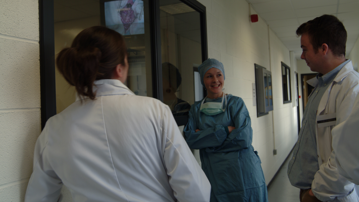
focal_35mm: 35
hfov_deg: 56.6
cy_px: 89
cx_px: 179
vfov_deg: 33.7
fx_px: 333
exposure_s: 1/30
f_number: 5.6
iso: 100
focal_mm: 22
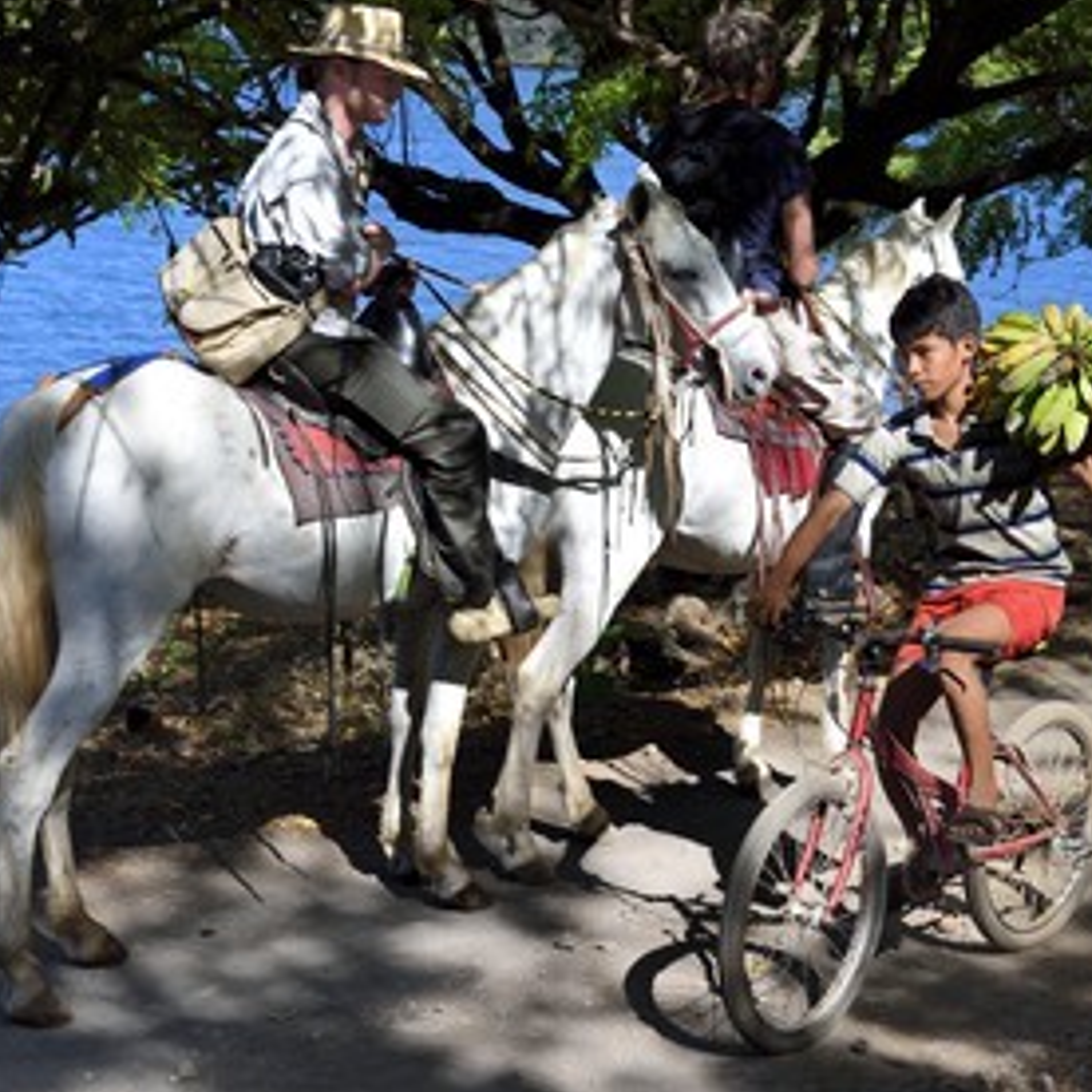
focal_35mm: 71
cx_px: 526
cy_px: 542
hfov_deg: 24.3
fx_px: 2534
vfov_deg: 24.3
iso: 200
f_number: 7.1
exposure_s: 1/400
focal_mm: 55
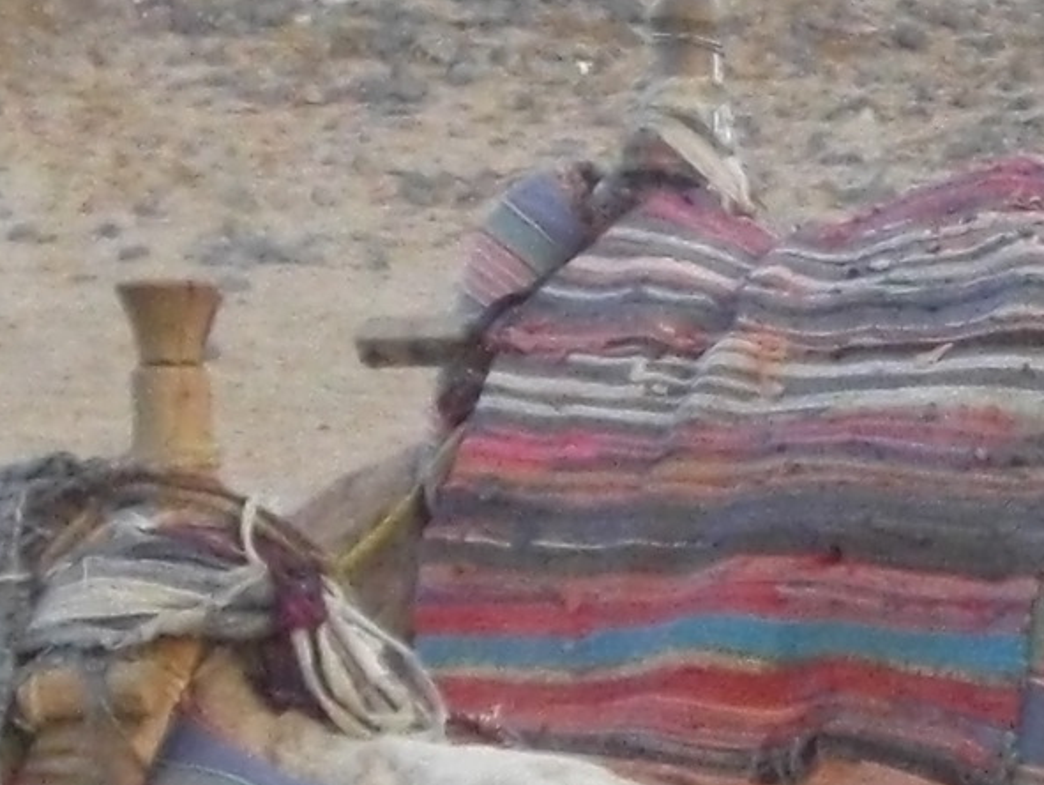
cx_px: 1793
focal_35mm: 436
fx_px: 13158
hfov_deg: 4.5
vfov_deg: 3.4
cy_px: 118
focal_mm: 12.8
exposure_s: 1/125
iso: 400
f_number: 4.1
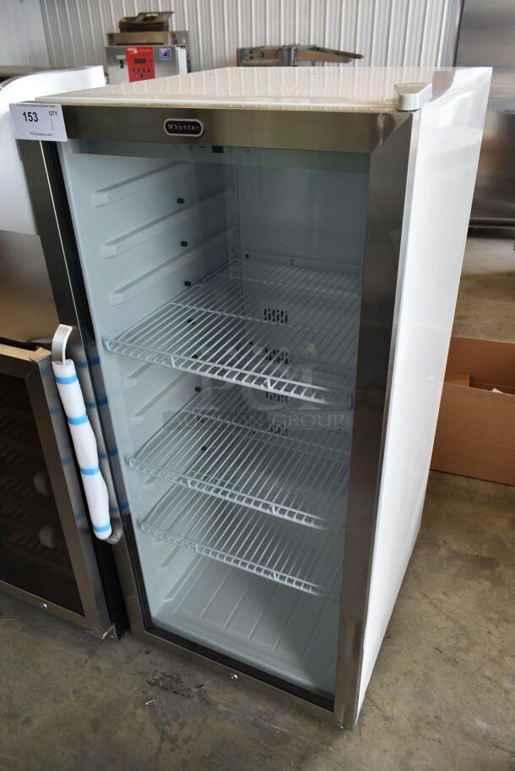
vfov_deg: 67.3
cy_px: 386
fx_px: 578
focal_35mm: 27
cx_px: 258
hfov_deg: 48.0
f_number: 6.3
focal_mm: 18
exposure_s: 1/60
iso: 400
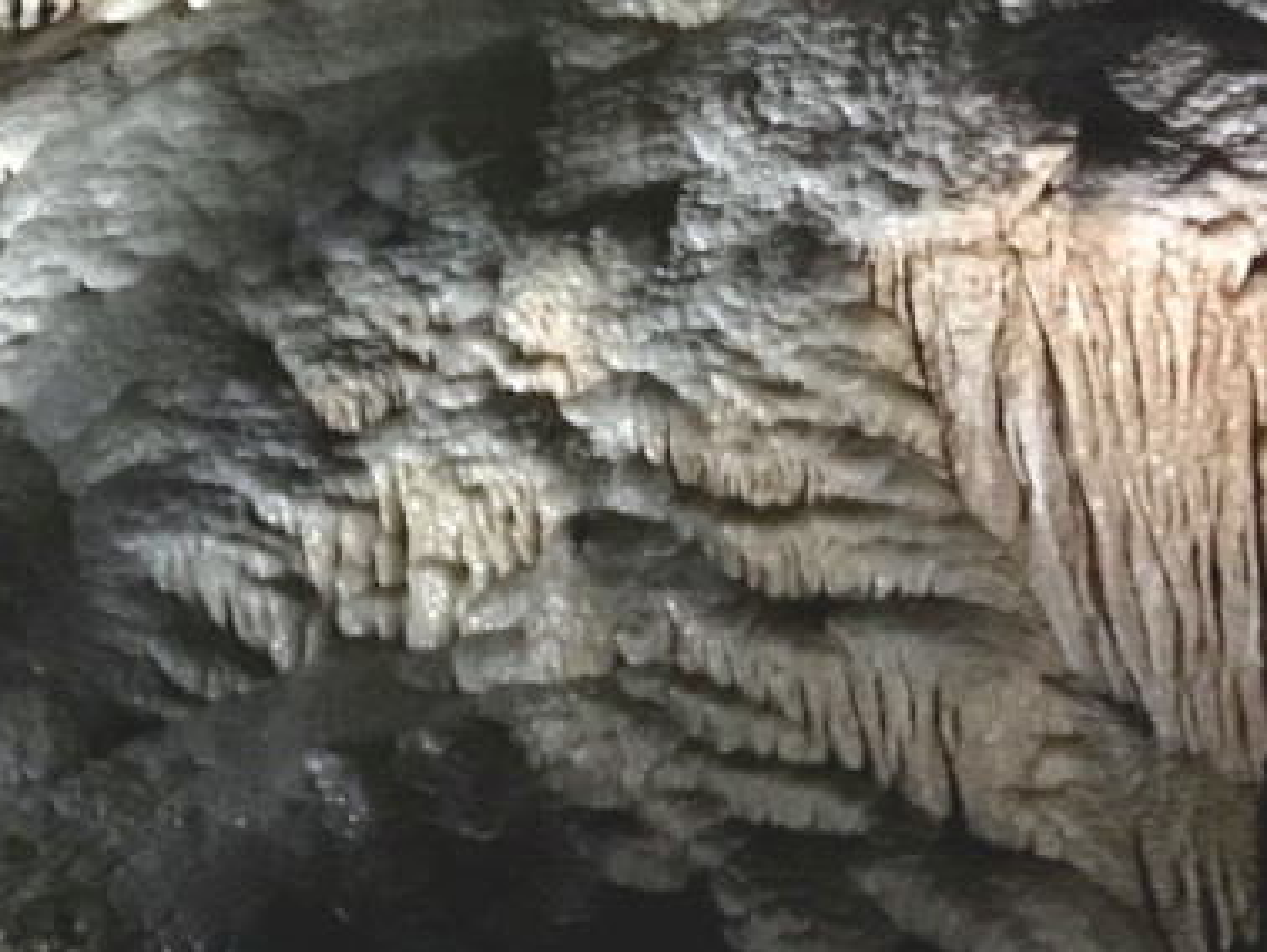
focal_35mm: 111
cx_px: -248
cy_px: -531
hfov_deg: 16.9
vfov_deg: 12.6
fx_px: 4065
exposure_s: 1/4
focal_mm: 3.99
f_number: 1.8
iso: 100
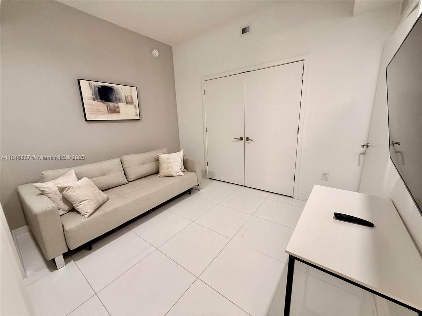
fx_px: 171
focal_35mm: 14
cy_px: 158
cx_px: 211
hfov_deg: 102.1
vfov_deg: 85.7
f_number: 2.2
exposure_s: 1/60
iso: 200
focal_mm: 2.22
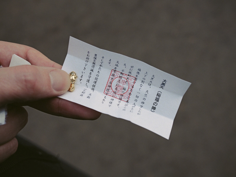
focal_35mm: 40
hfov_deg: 46.8
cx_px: 118
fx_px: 273
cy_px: 88
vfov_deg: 36.0
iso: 100
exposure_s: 1/640
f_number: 2.8
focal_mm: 20
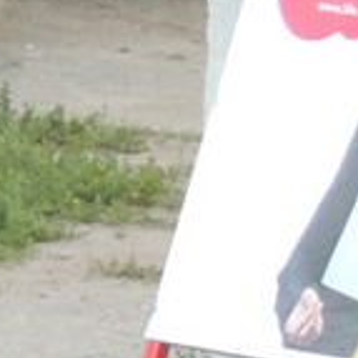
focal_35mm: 863
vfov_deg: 2.0
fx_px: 10098
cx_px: -1372
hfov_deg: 2.0
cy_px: -305
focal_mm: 17.8
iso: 220
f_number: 4.1
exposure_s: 1/100
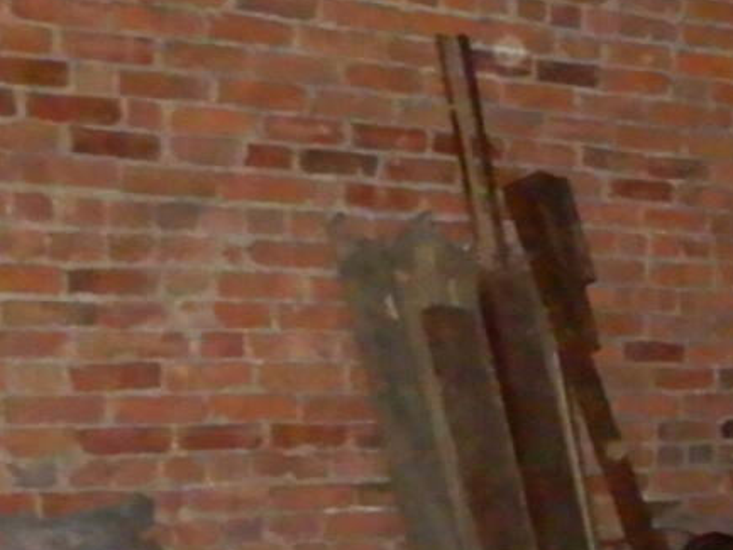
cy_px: 484
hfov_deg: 12.0
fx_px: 2669
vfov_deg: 11.7
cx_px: 1867
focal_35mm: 126
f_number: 3.4
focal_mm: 4.3
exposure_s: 1/30
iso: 1400
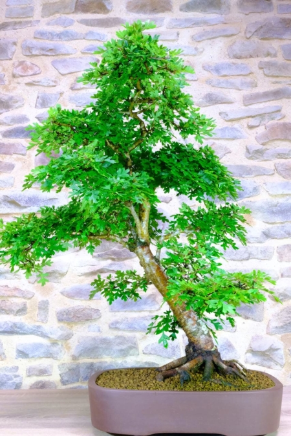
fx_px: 484
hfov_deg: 33.4
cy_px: 218
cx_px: 146
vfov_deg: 48.4
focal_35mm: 40
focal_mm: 26.5
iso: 3200
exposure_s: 1/20
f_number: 14
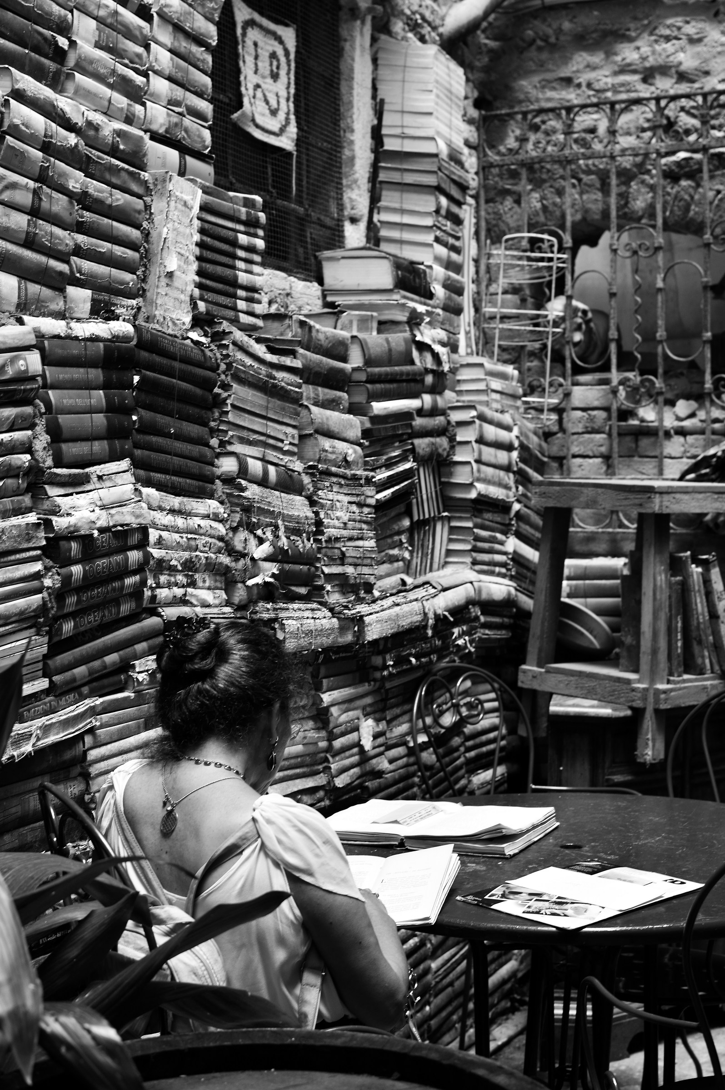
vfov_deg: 37.9
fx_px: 1589
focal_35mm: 52
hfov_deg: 25.7
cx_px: 362
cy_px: 545
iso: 200
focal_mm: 35
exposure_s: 1/40
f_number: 3.2
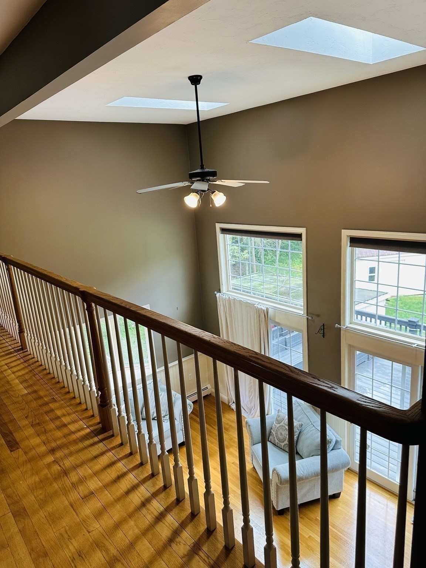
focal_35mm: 24
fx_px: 394
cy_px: 284
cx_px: 213
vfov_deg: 71.6
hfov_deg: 56.8
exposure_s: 1/120
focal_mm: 6.86
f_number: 1.78
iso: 160
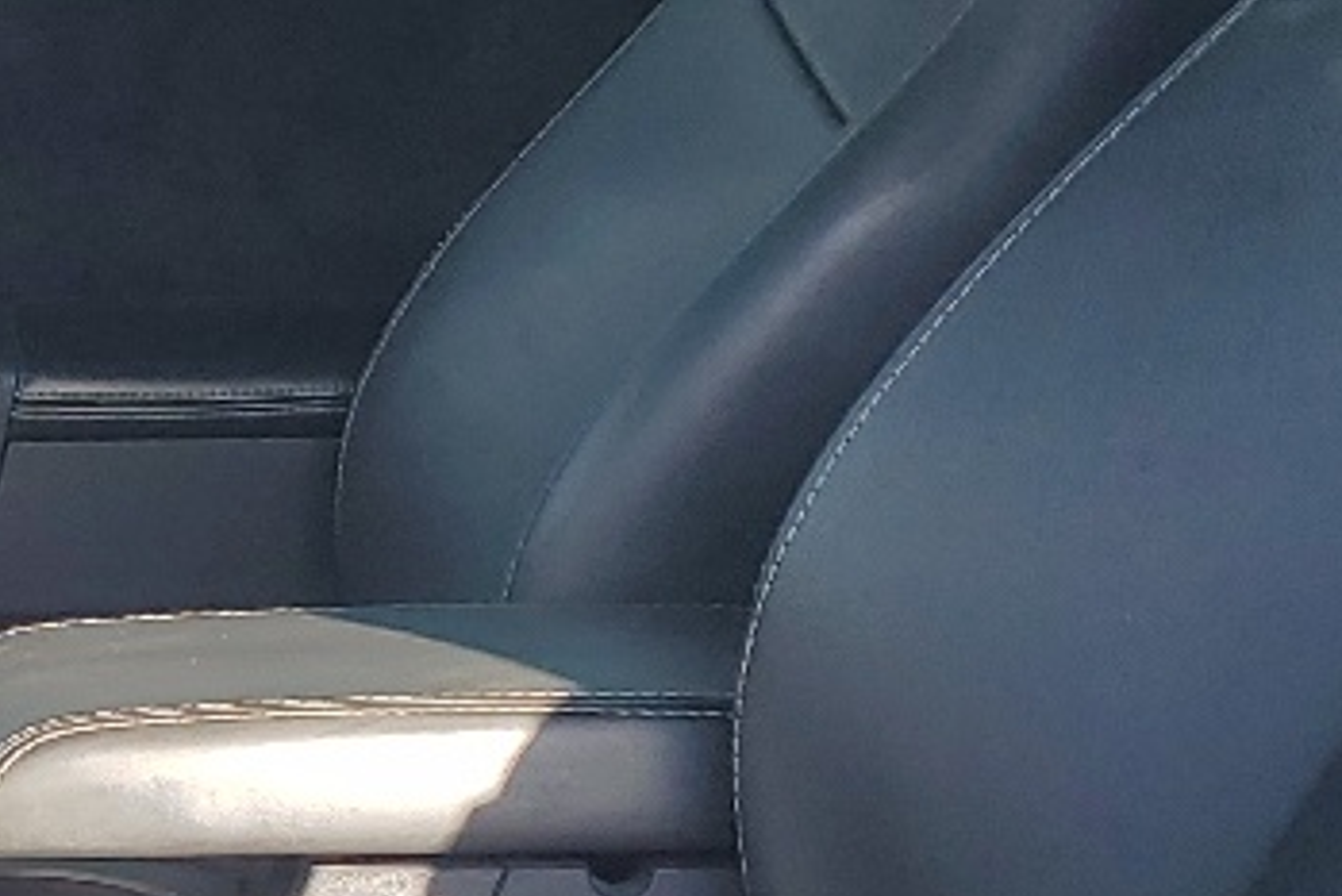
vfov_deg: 10.9
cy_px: 946
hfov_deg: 15.6
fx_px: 4624
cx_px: -496
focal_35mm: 124
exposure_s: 1/625
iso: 50
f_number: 1.5
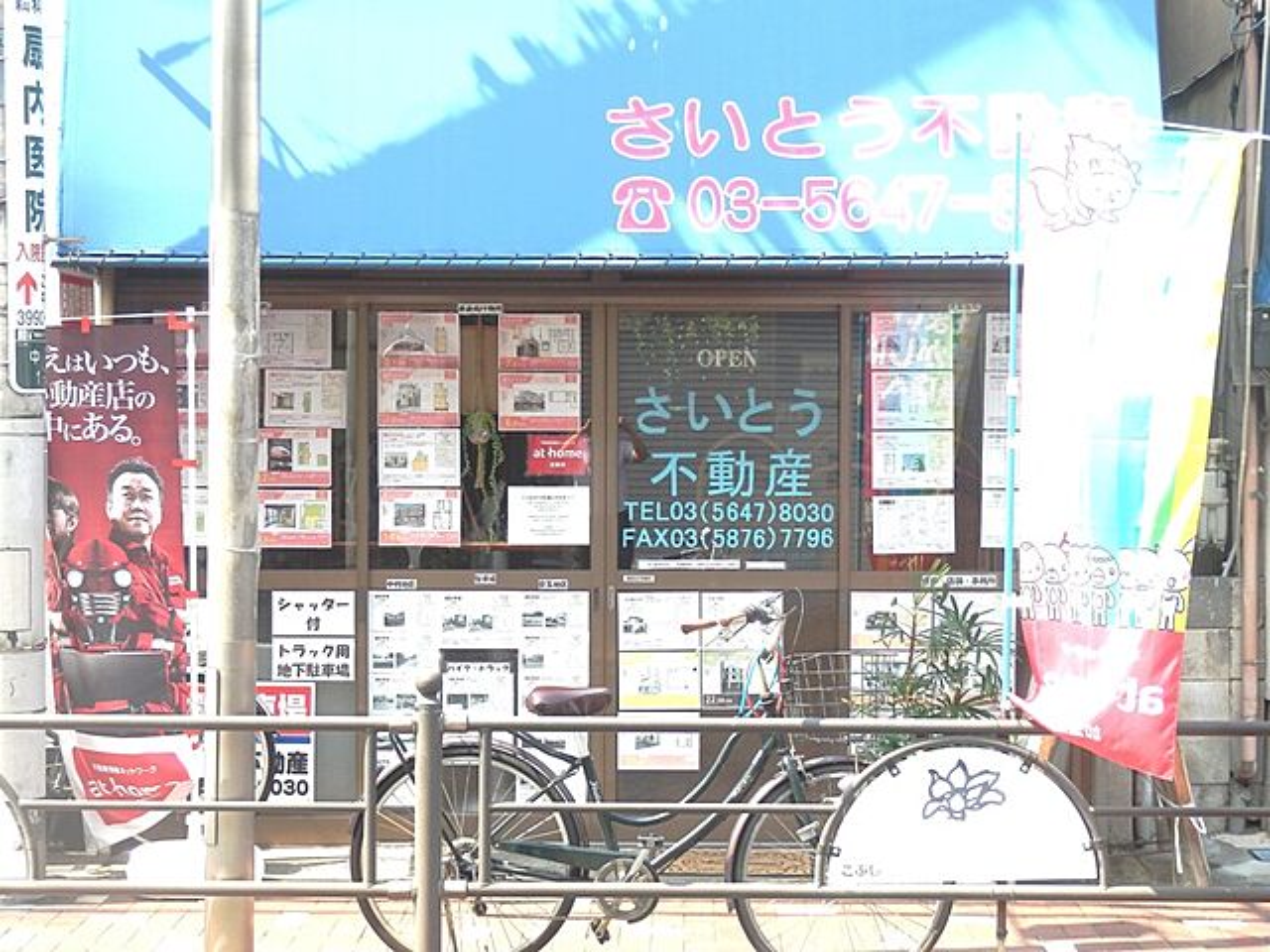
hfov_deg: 26.7
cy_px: 476
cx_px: 635
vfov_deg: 20.2
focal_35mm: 73
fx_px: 2678
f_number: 4.5
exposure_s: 1/125
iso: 80
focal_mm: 13.1
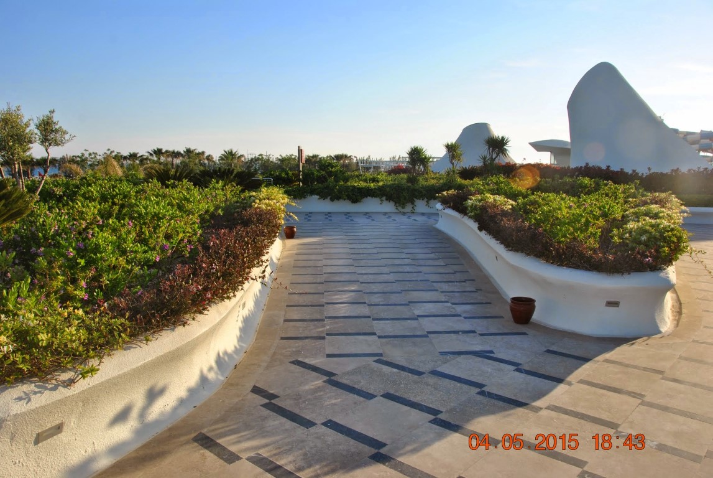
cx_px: 356
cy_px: 239
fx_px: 535
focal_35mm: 27
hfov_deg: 67.3
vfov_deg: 48.1
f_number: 8
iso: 100
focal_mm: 18
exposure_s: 1/200
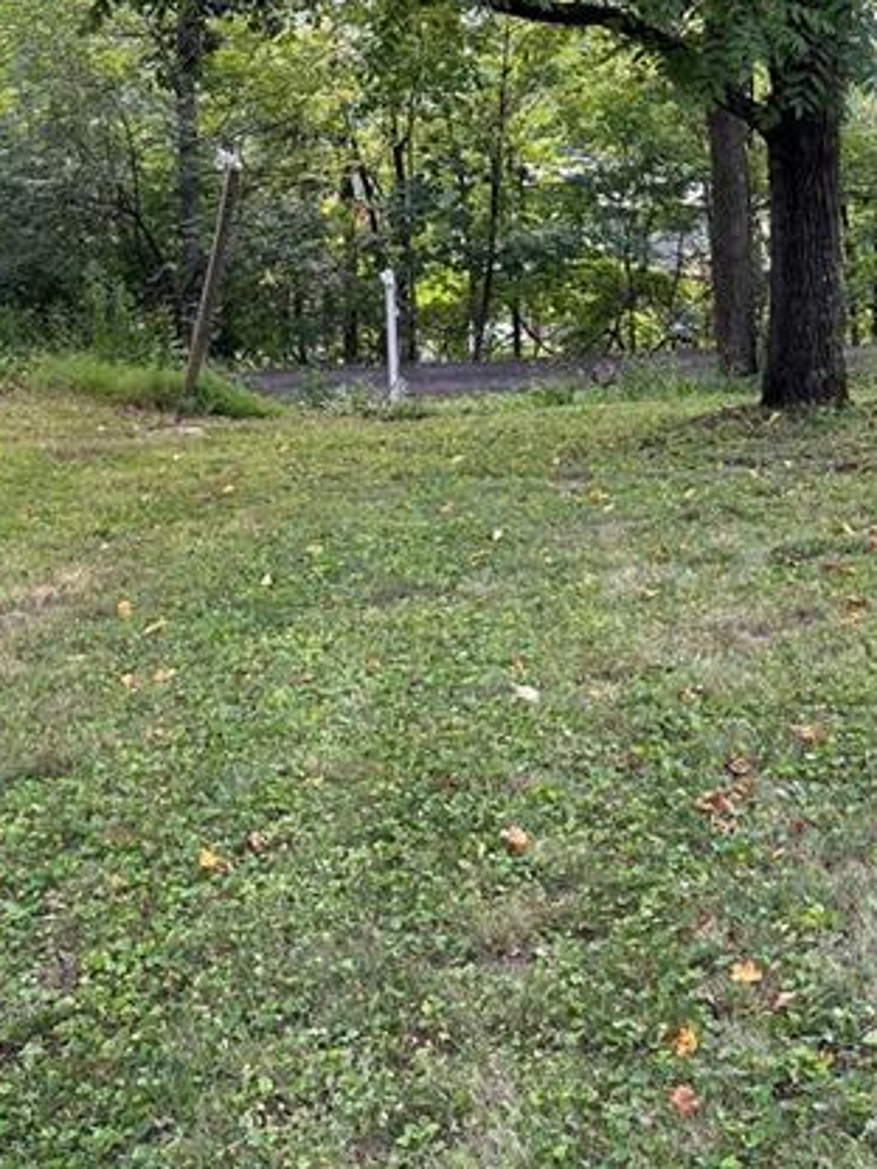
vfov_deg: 39.1
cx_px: 680
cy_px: 371
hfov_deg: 29.7
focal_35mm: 48
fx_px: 1621
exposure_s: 1/148
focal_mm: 5.1
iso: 64
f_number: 1.6
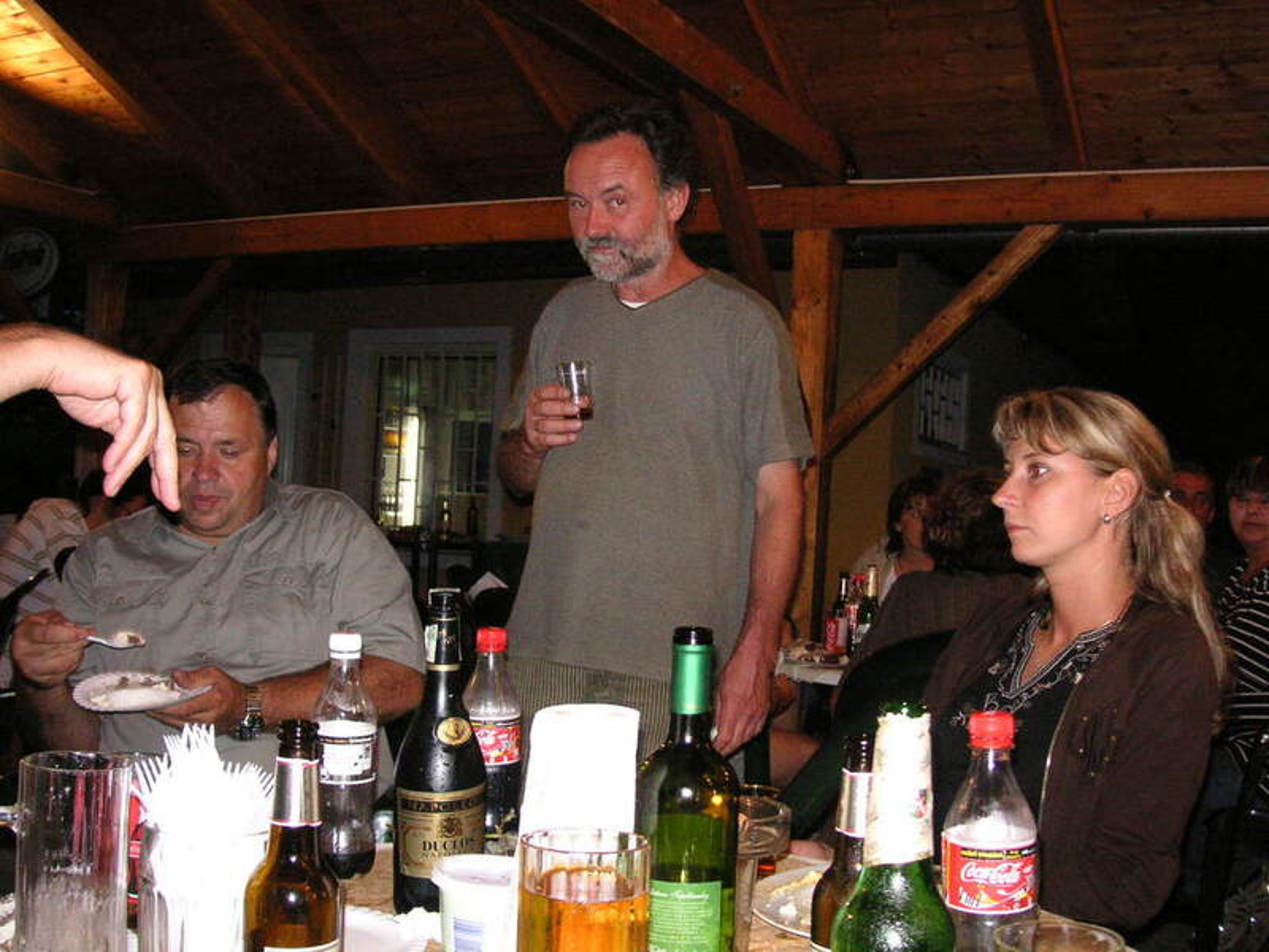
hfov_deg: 50.1
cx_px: 634
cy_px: 476
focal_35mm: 37
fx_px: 1356
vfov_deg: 38.7
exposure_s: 1/45
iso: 160
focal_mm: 6.1
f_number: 2.8
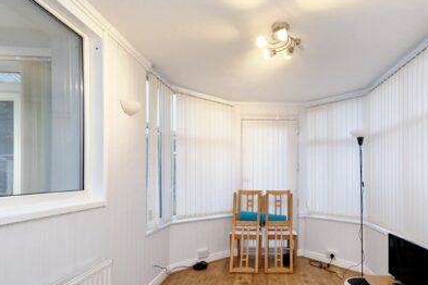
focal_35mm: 22
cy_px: 171
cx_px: 276
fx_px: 262
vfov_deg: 56.8
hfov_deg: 76.7
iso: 800
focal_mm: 10
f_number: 4
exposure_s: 1/38
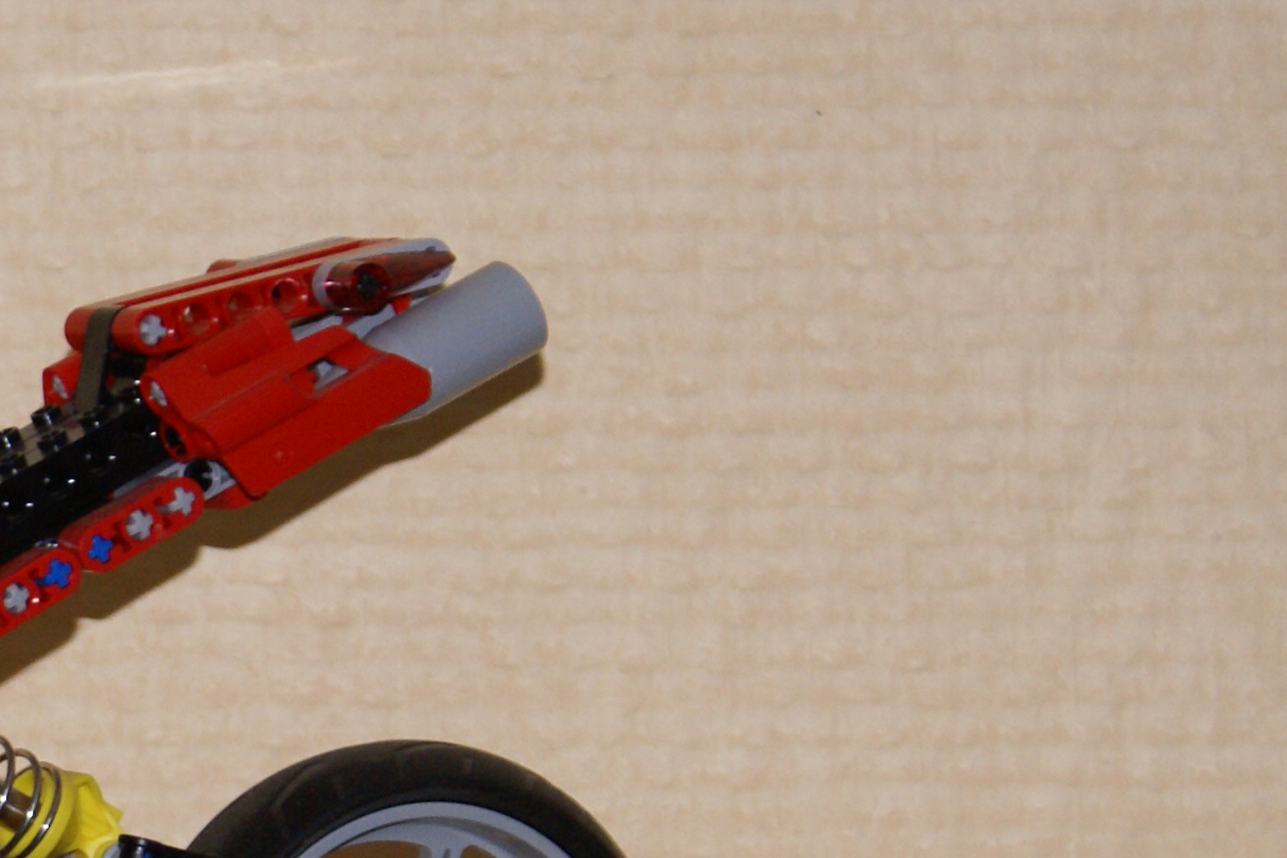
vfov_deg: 4.4
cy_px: 518
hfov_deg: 6.6
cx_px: -312
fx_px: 11046
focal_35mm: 309
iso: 400
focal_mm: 70
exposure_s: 1/125
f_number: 5.6
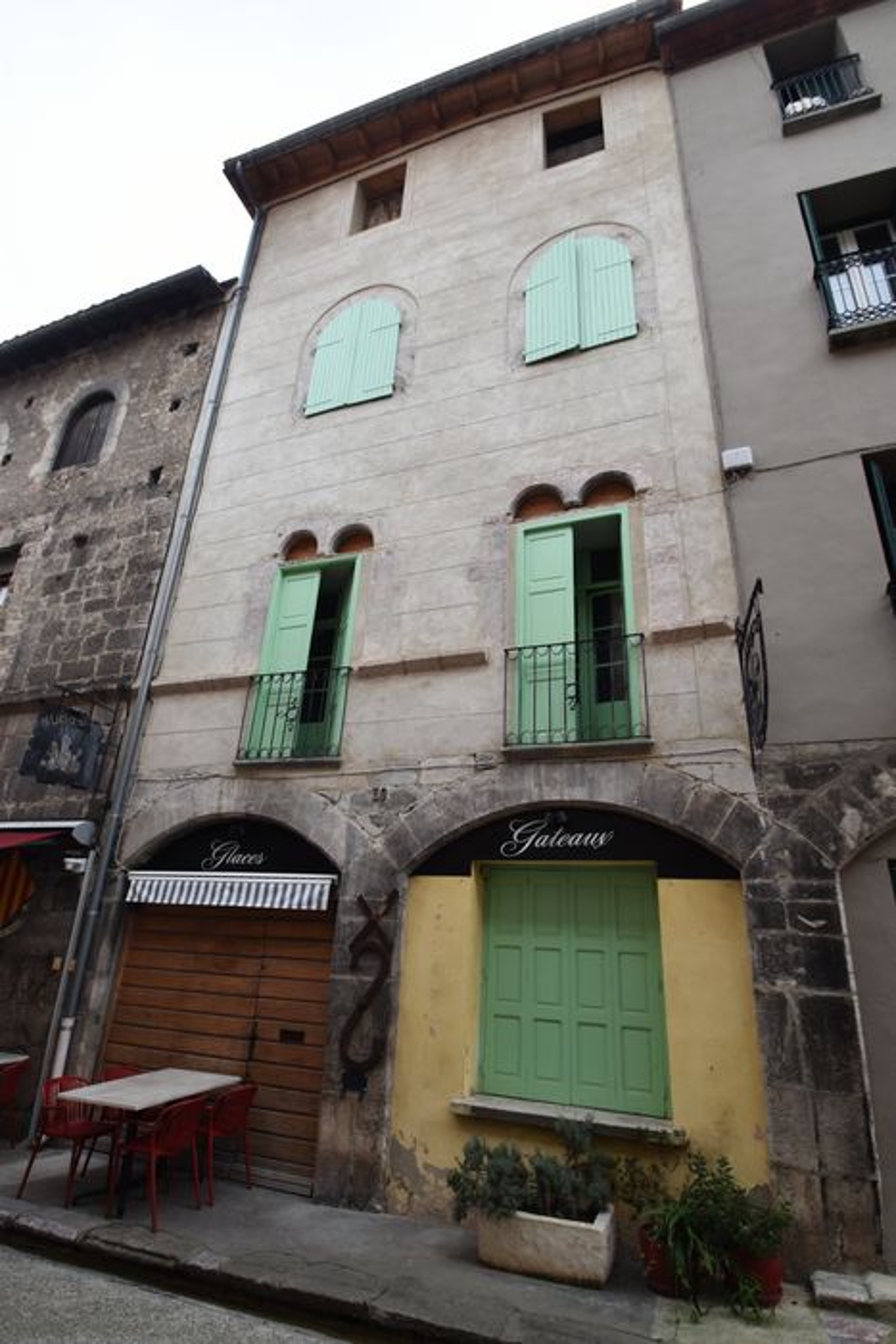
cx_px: 448
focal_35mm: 17
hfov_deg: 69.7
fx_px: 644
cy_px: 672
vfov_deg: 92.4
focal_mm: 11.5
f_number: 8
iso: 280
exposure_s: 1/250
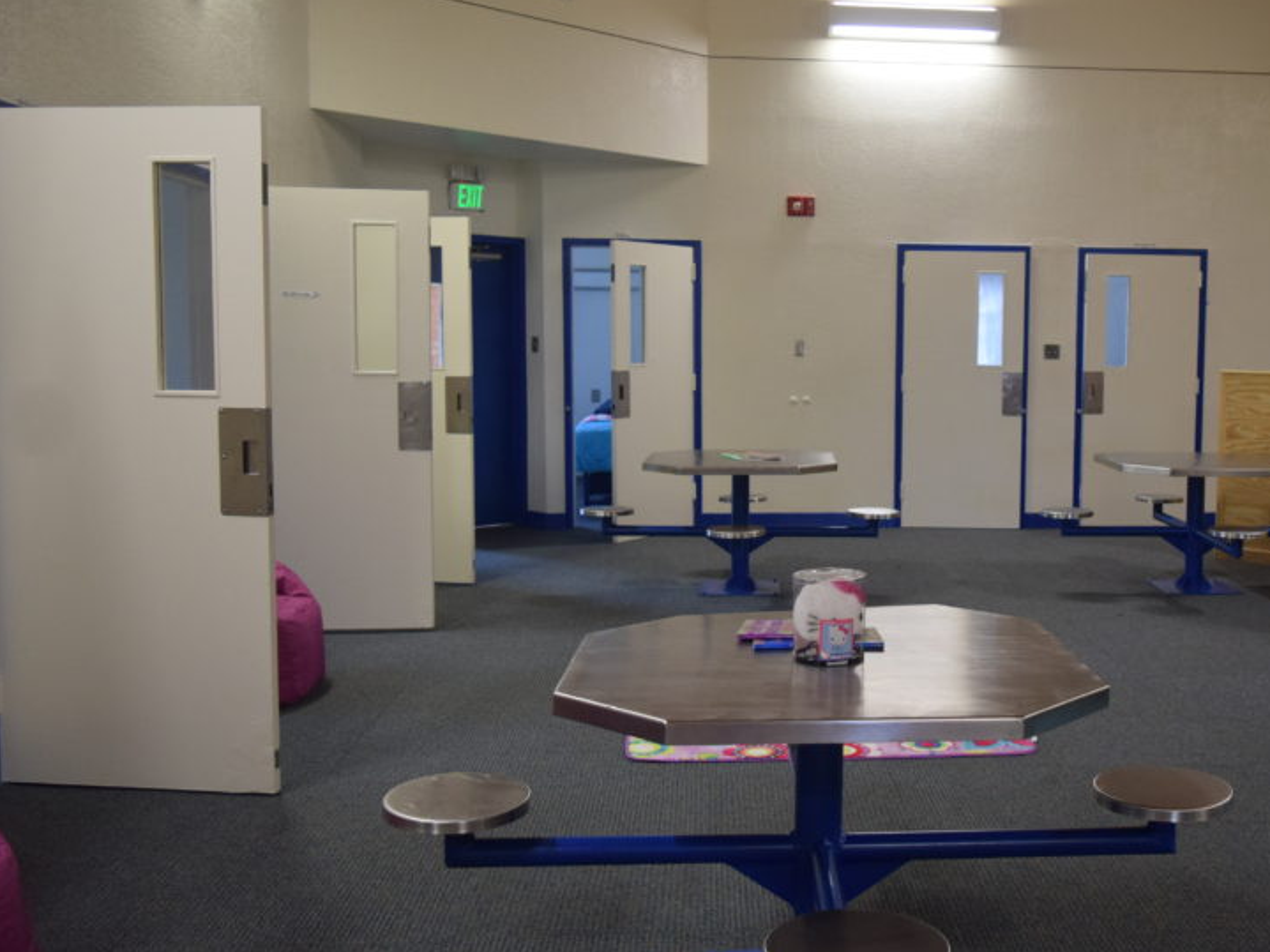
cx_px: 844
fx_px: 1357
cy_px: 457
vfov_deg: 38.6
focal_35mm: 37
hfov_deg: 49.3
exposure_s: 1/60
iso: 1000
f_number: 3.5
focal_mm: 18
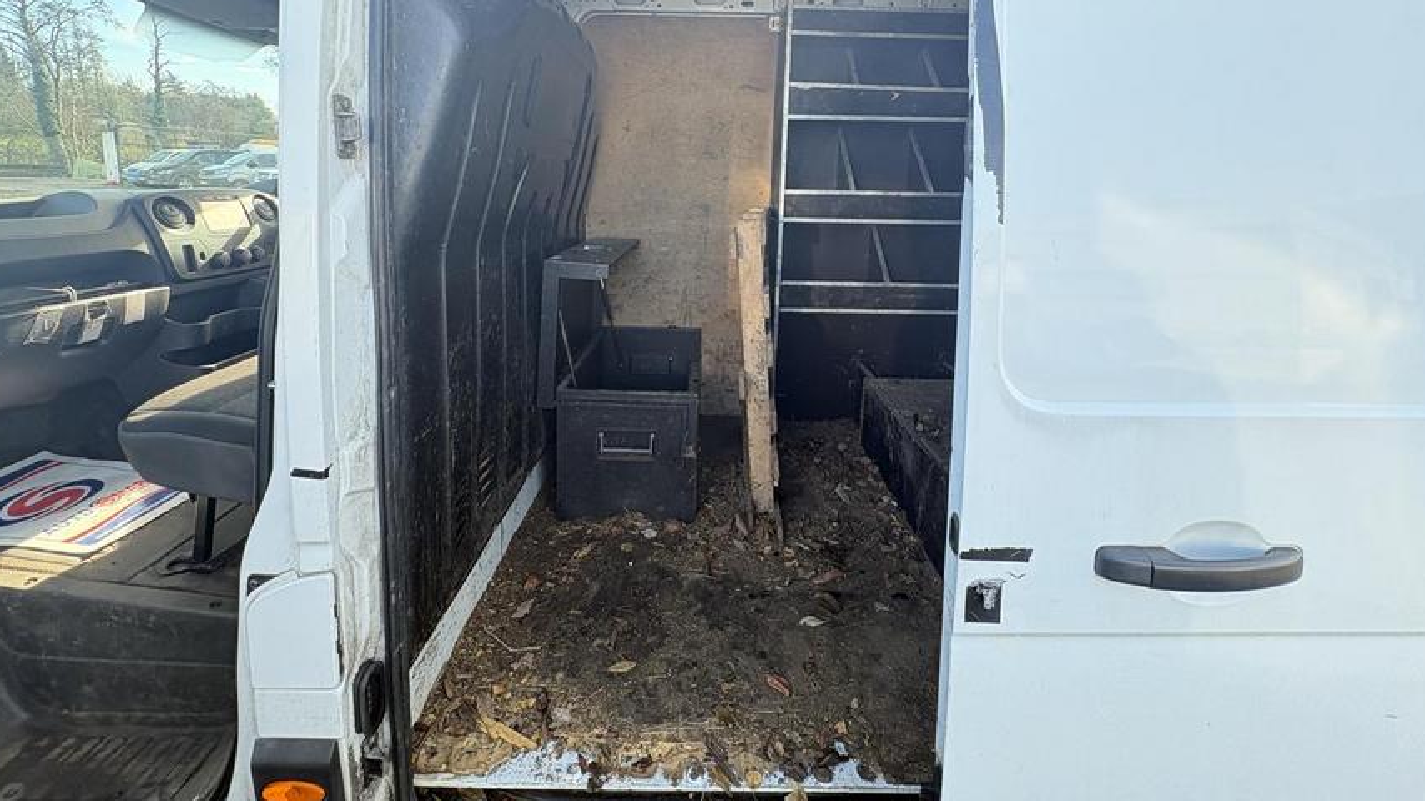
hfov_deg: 99.4
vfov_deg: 65.3
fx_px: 604
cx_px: 702
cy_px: 267
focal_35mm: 16
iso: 125
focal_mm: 2.22
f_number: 2.2
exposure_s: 1/99
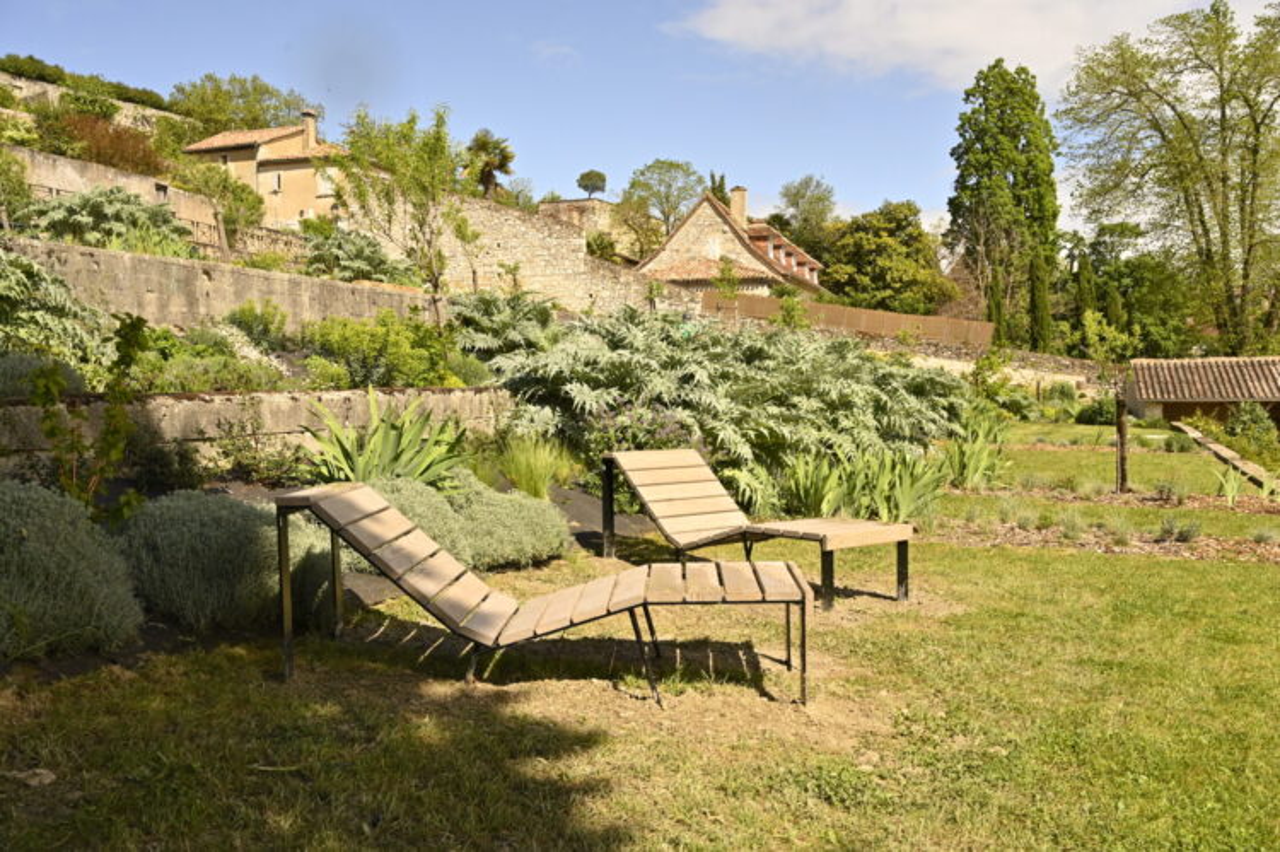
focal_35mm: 32
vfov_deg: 41.7
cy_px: 426
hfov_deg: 59.5
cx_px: 640
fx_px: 1119
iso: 1600
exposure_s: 1/2500
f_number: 10
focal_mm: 31.5
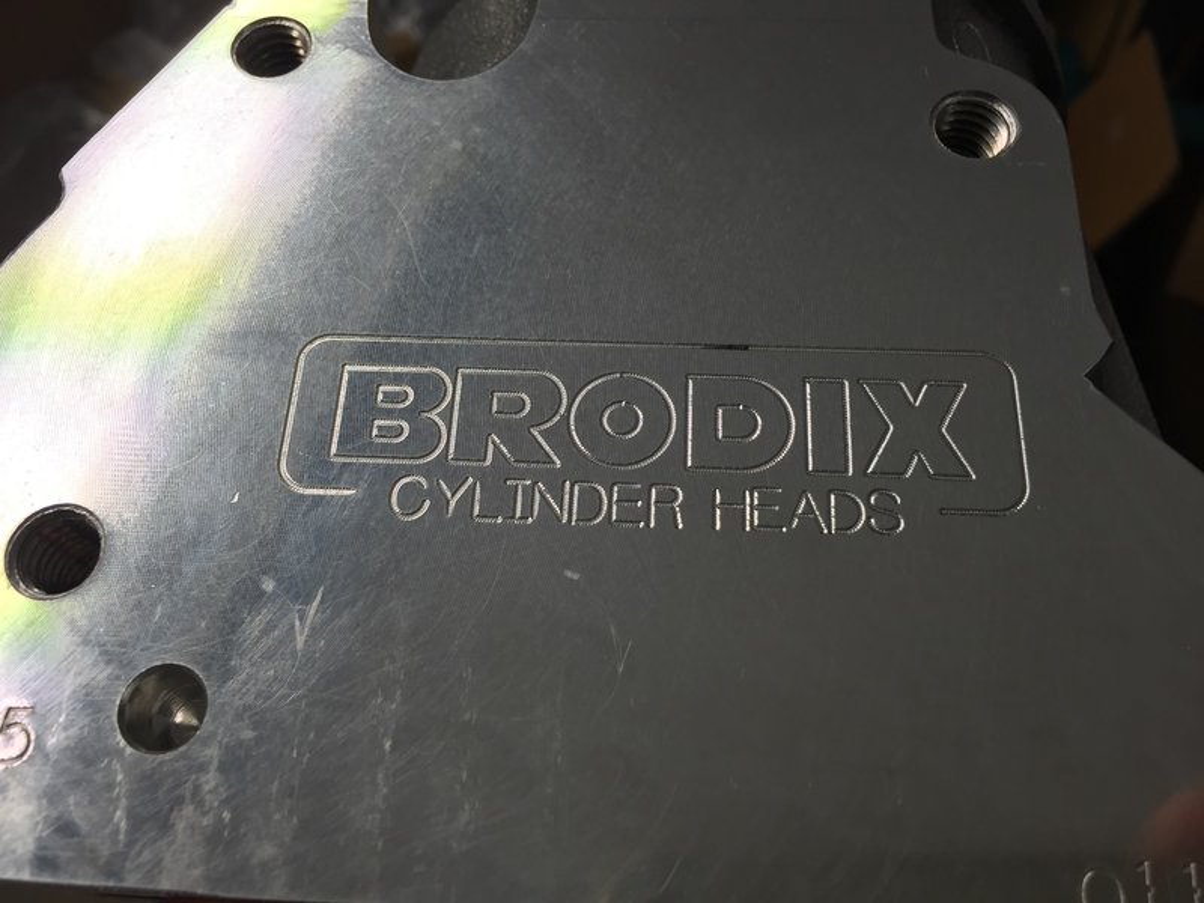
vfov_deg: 48.2
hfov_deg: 61.7
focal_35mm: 29
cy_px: 452
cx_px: 602
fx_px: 1009
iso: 32
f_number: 2.2
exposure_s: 1/100
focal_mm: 4.15
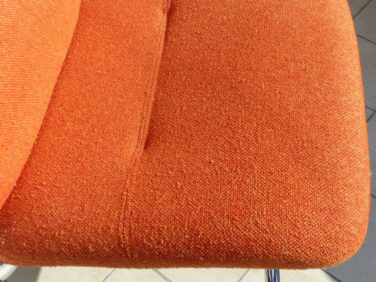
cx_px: 188
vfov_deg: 30.9
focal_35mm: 47
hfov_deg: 40.4
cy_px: 141
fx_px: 511
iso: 100
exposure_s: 1/640
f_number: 4
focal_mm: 8.4
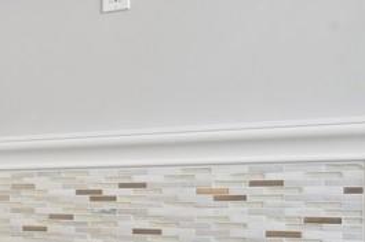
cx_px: -153
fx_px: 706
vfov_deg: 19.2
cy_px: 202
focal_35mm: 70
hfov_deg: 24.0
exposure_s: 1/20
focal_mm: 20.5
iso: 400
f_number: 8
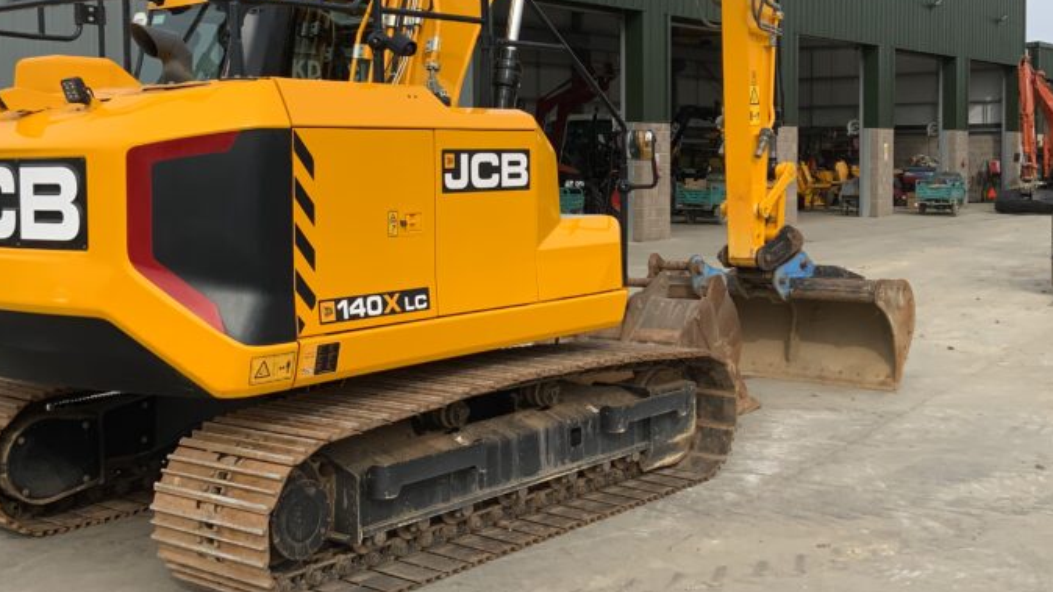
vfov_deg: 24.8
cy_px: 203
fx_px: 1340
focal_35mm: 48
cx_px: 484
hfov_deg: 42.9
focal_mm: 3
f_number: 1.8
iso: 16
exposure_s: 1/1279
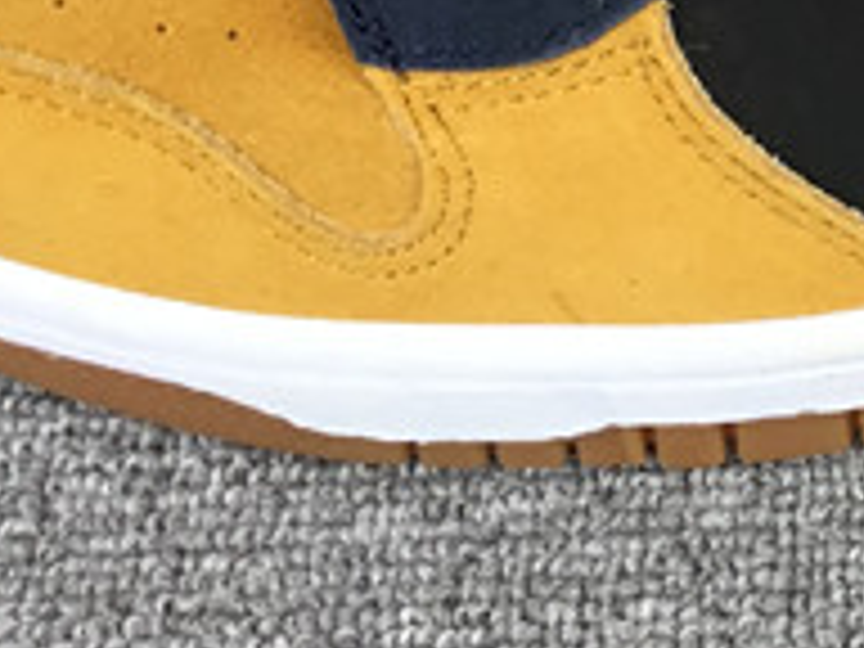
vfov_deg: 9.8
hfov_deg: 12.8
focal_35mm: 145
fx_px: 3619
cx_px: 1382
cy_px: -403
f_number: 2.4
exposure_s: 1/275
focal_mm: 3.3
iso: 25
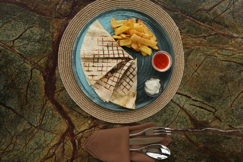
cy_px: 81
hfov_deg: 54.4
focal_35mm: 35
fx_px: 236
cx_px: 122
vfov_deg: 37.9
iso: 200
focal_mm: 35
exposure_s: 1/1000
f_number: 2.8
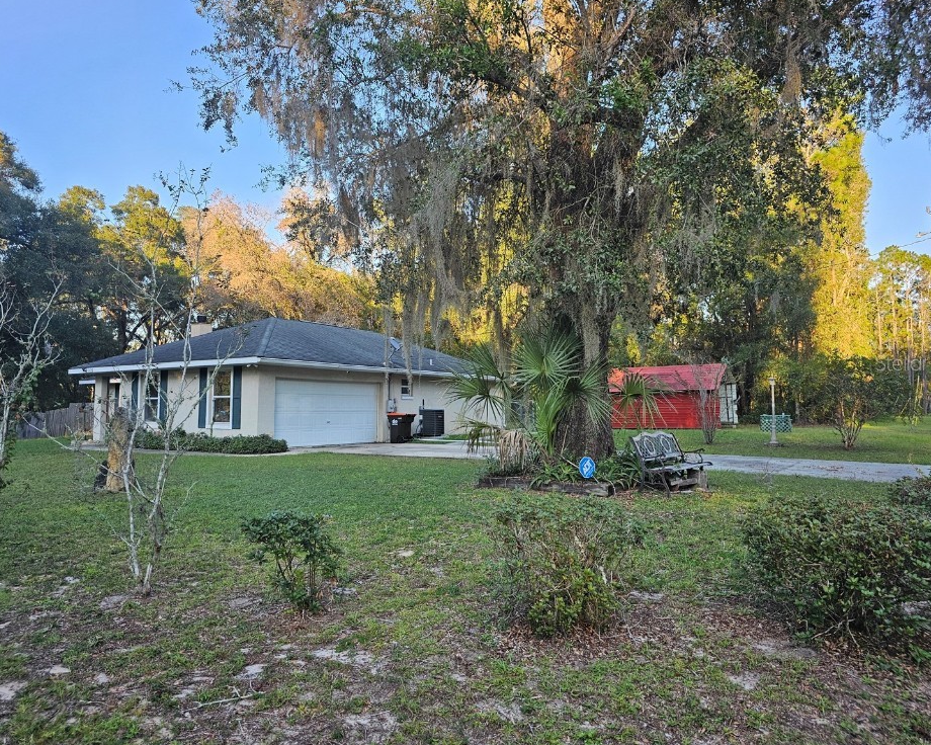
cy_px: 362
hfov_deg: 68.1
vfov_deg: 56.8
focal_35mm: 25
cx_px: 452
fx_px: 689
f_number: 1.7
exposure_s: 1/120
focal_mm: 6.3
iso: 20
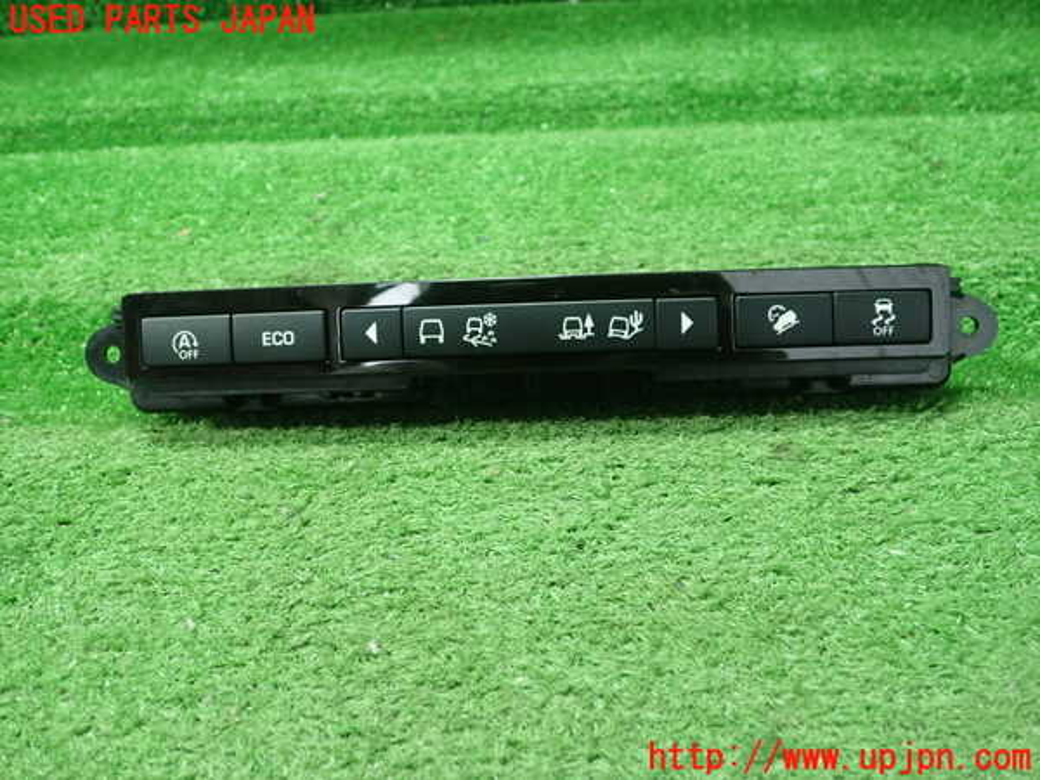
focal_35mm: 30
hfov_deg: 60.0
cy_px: 390
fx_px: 901
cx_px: 520
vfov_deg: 46.8
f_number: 2.3
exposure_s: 1/125
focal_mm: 5.5
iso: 640
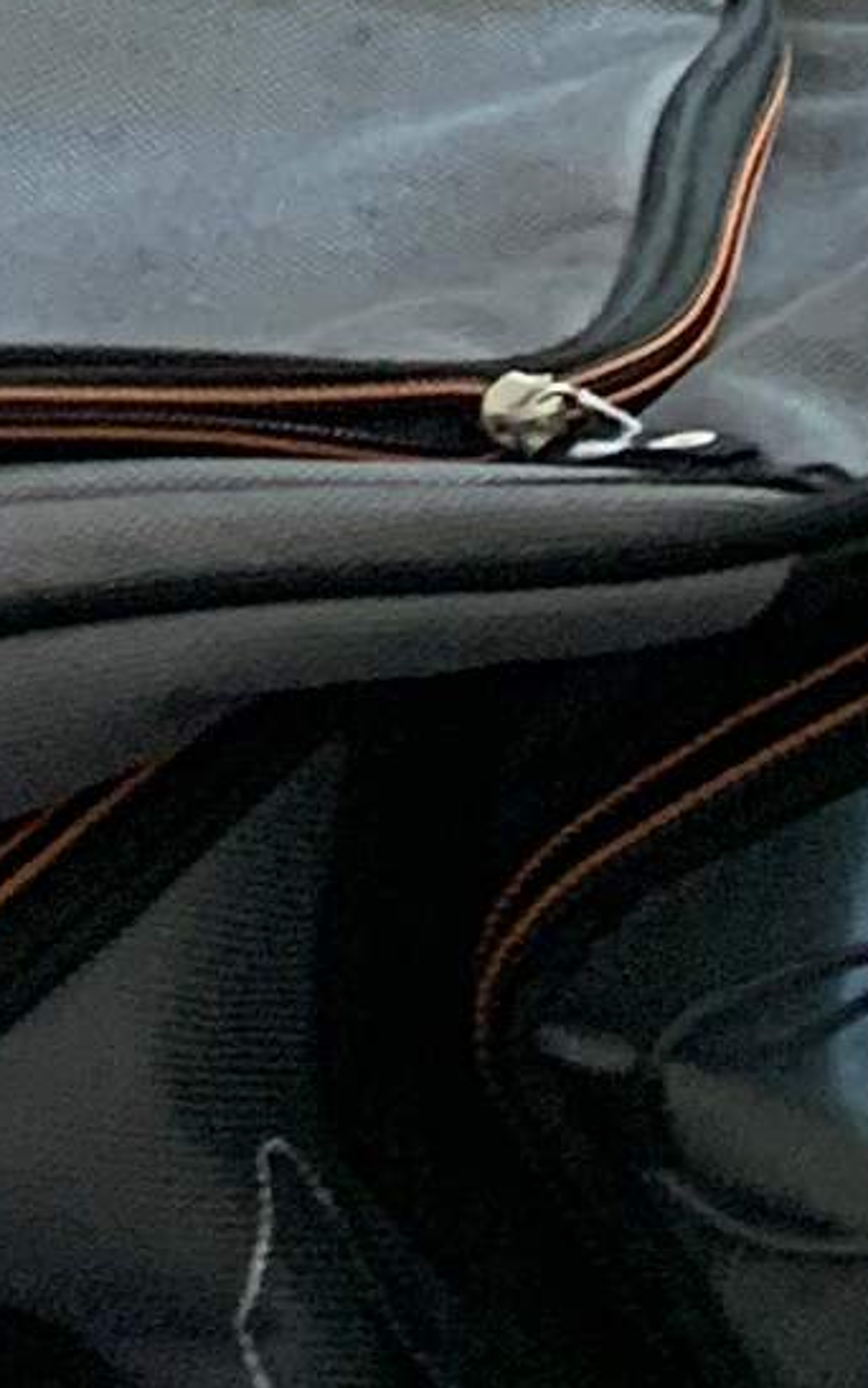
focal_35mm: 203
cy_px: -3157
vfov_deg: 8.3
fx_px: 7681
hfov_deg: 5.8
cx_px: -2079
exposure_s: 1/69
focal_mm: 4.25
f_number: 1.8
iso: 100
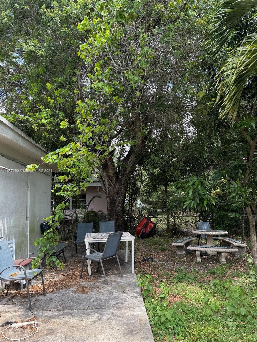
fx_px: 238
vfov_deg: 71.6
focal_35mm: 24
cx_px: 128
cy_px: 171
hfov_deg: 56.8
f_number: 1.78
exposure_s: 1/397
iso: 80
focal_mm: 6.86
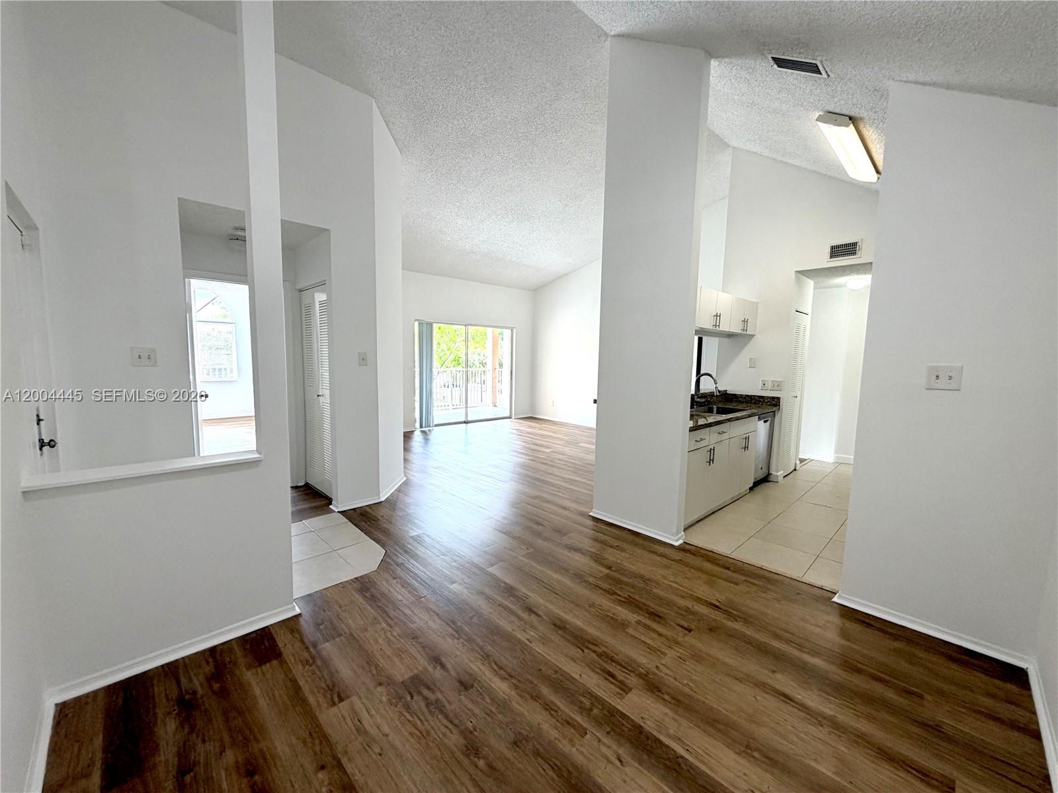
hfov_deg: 102.1
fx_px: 428
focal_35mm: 14
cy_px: 396
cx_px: 529
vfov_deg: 85.7
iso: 125
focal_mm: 2.22
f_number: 2.2
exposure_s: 1/120
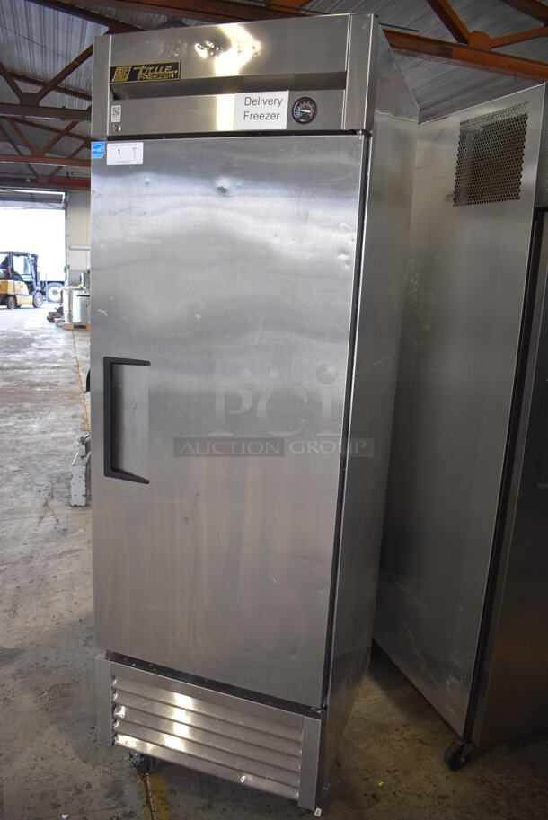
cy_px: 410
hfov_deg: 48.0
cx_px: 274
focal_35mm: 27
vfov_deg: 67.3
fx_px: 616
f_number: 3.5
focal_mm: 18
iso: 1250
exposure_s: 1/125
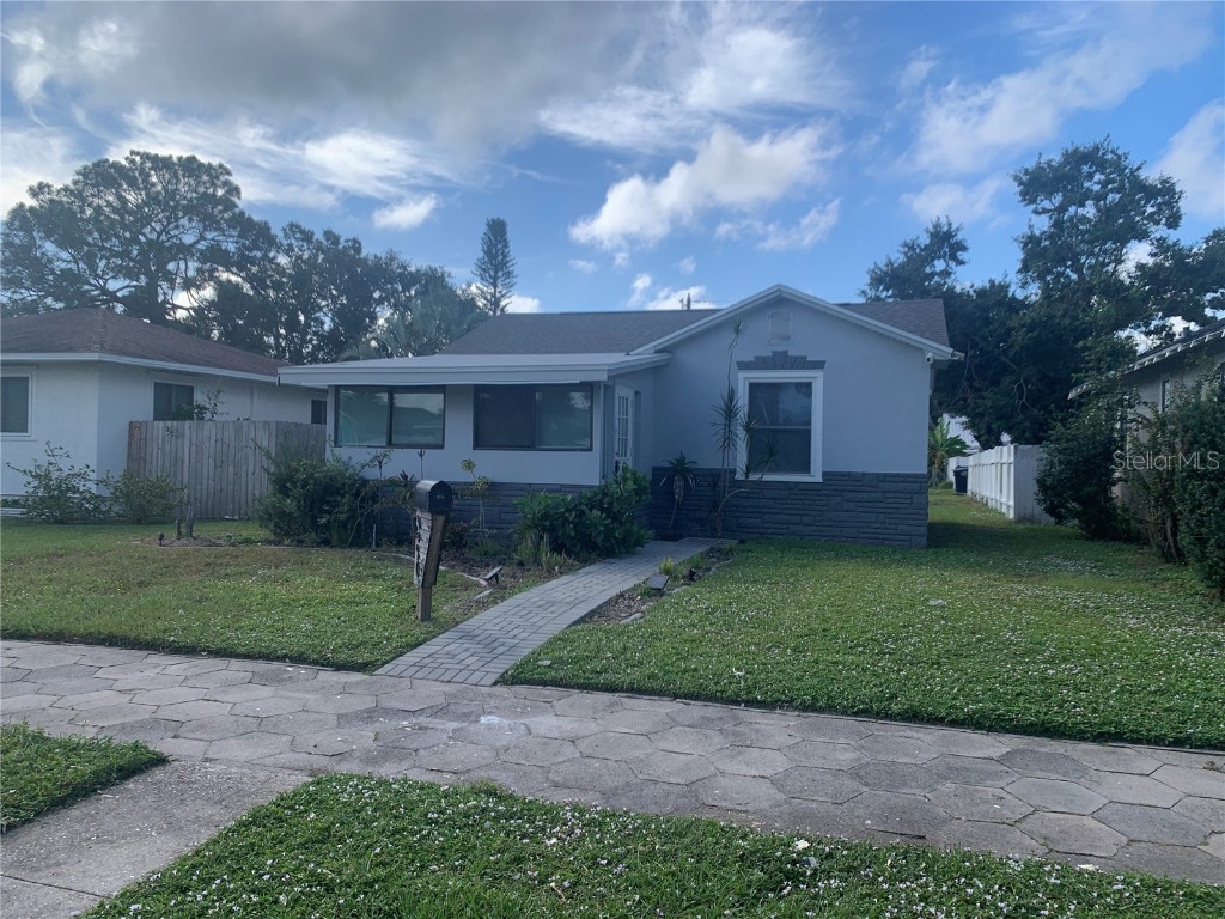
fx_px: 920
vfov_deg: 53.1
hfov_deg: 67.3
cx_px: 612
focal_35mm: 26
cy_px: 460
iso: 25
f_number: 1.8
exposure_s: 1/1689
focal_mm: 4.25
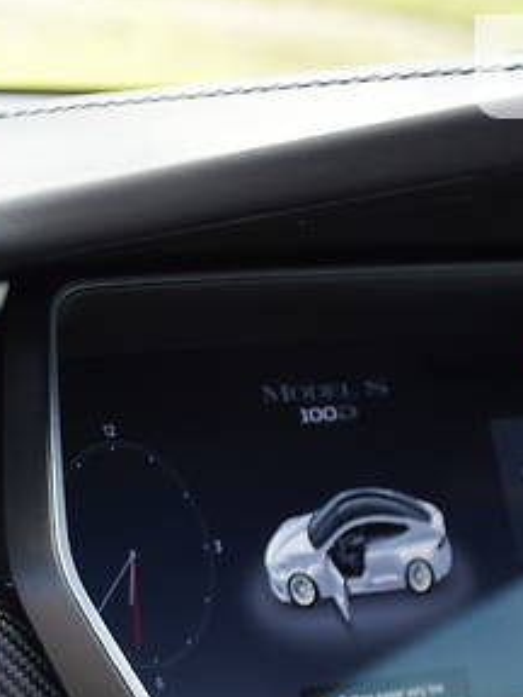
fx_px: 3868
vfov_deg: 10.2
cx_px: -109
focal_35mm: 192
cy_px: 627
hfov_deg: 7.7
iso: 400
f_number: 4.8
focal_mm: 48
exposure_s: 1/100
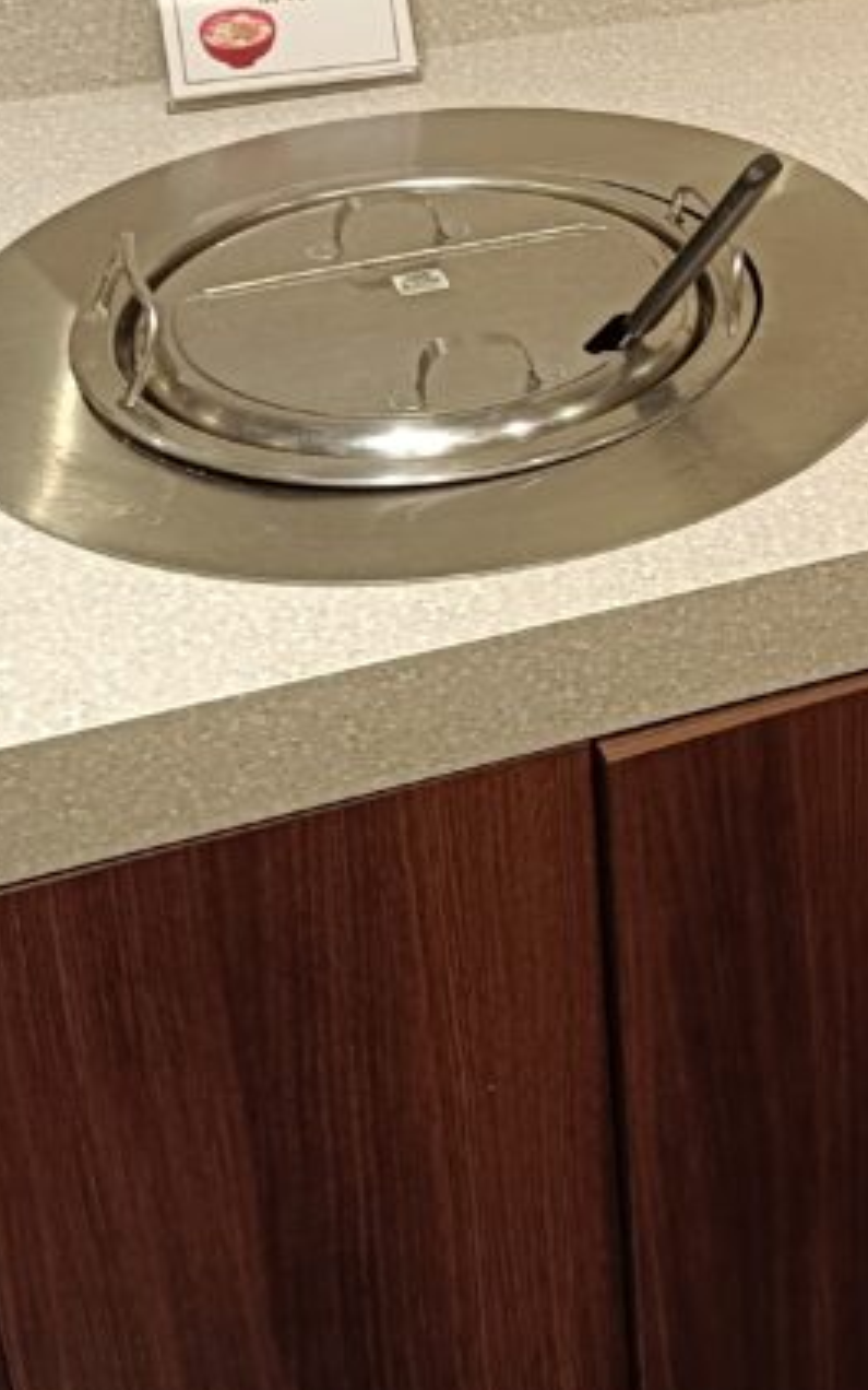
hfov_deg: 18.8
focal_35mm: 64
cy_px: 180
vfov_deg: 30.8
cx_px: 1130
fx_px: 2422
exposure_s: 1/50
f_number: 1.7
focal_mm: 4.7
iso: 500
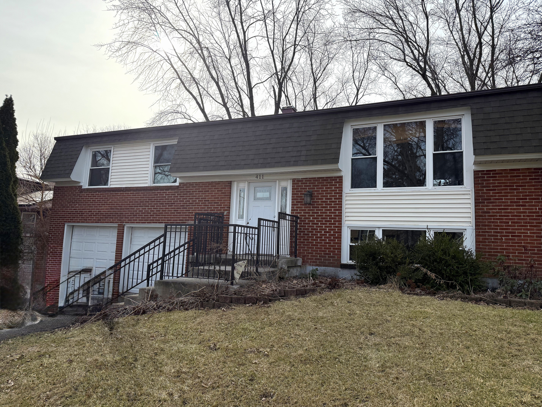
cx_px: 271
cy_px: 204
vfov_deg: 56.8
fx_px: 376
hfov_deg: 71.6
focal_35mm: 24
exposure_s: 1/6173
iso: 100
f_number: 1.78
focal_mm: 6.76
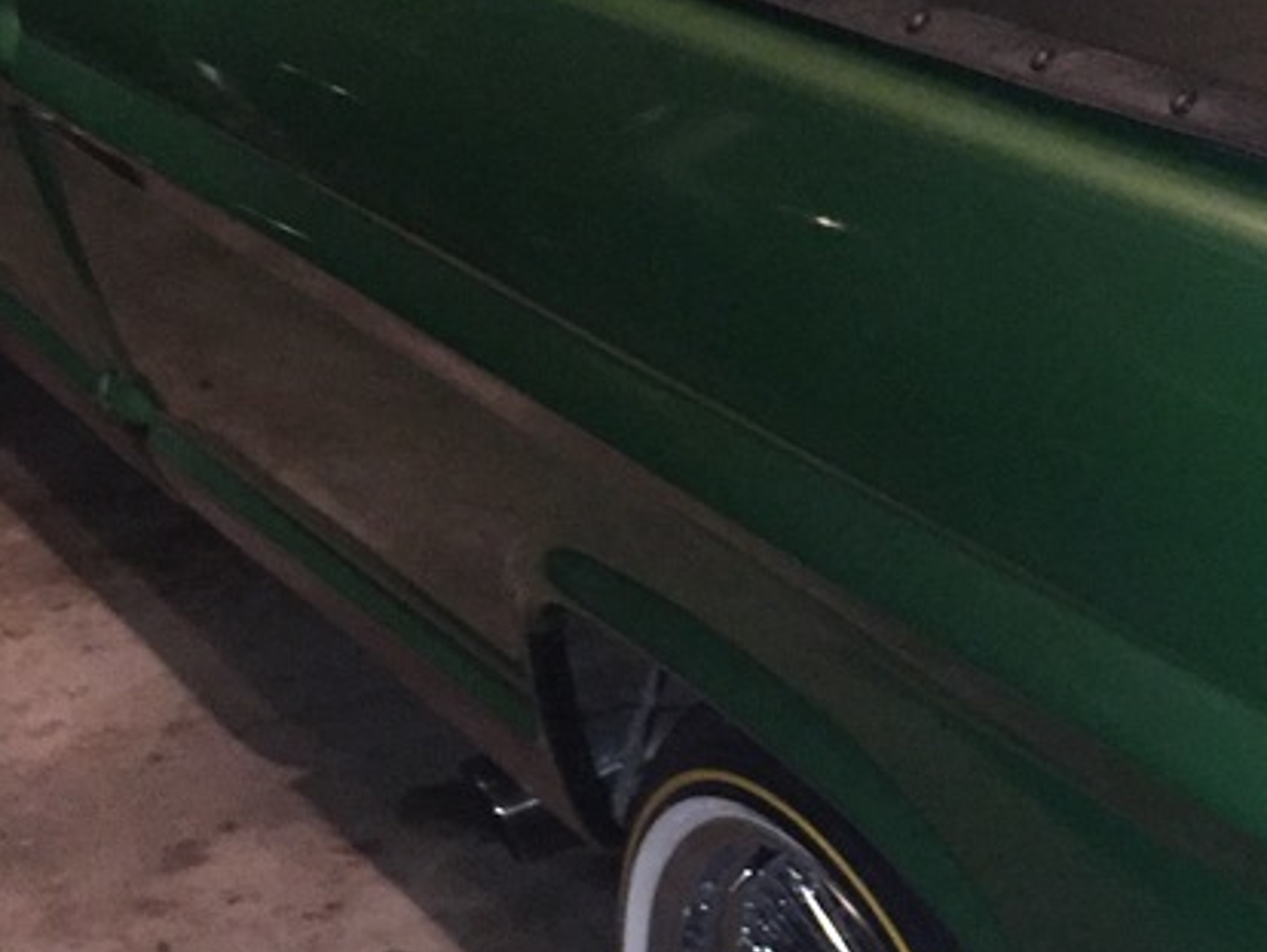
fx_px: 3076
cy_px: 361
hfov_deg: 22.6
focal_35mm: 84
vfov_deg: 17.6
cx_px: 1194
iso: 320
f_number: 2.2
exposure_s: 1/16
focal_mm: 4.15
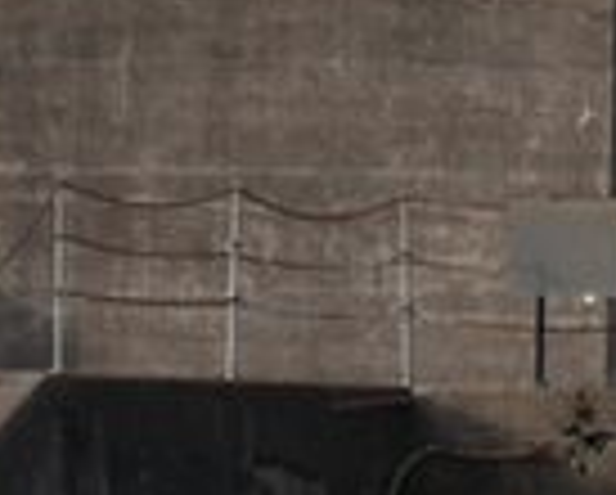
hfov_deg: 2.1
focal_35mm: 919
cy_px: 418
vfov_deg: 1.7
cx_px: 1542
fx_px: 16778
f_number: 5.3
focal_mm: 105
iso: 125
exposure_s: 1/250
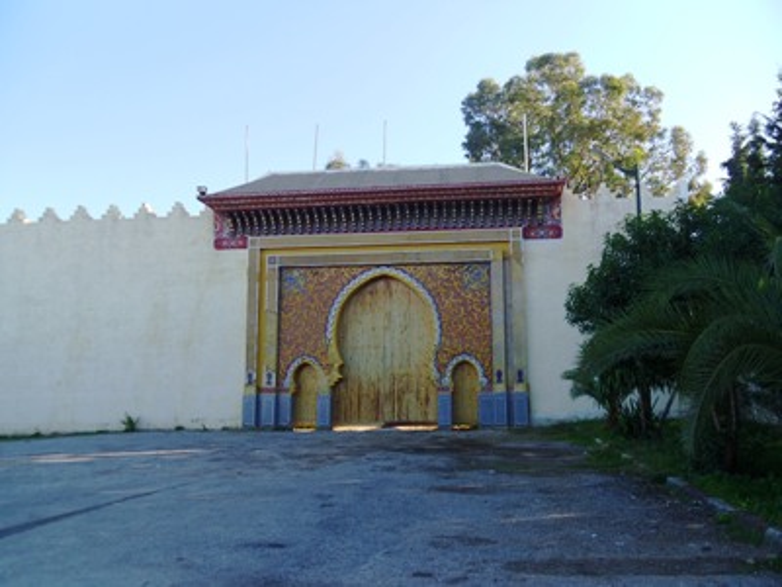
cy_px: 294
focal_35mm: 31
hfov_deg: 58.4
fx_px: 700
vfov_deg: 45.4
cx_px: 391
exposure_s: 1/245
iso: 80
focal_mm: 5.6
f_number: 3.3
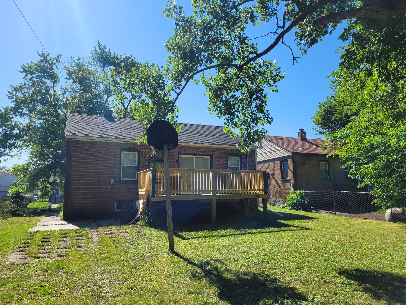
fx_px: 305
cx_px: 203
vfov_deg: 53.1
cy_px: 152
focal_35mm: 26
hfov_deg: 67.3
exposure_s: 1/1874
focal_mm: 5.4
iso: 40
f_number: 1.8
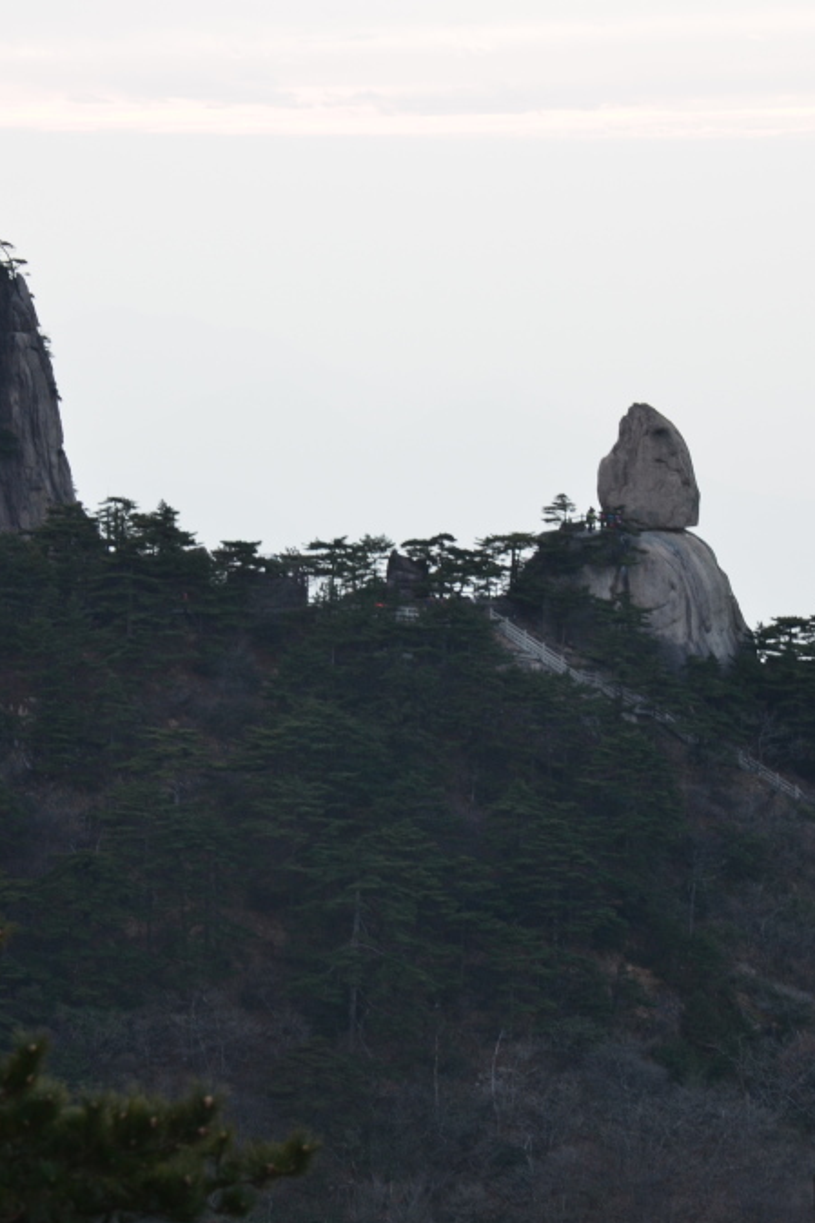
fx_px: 8111
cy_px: 613
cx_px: 303
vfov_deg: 8.6
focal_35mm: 239
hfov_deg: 5.8
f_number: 9
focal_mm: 105
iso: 400
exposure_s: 1/40
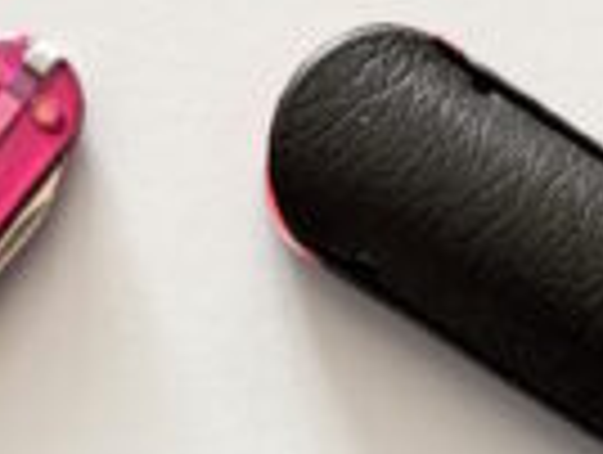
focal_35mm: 97
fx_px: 1693
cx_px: 220
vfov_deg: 14.8
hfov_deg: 20.2
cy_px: 546
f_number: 1.6
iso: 200
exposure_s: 1/60
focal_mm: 5.96
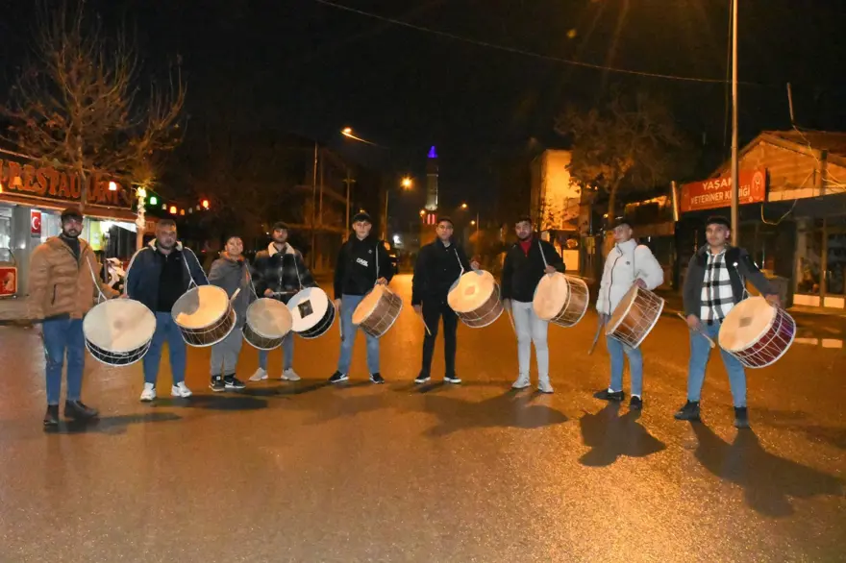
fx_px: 775
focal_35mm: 33
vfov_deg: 39.9
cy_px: 282
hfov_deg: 57.2
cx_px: 423
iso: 51200
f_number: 11
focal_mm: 22
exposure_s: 1/60
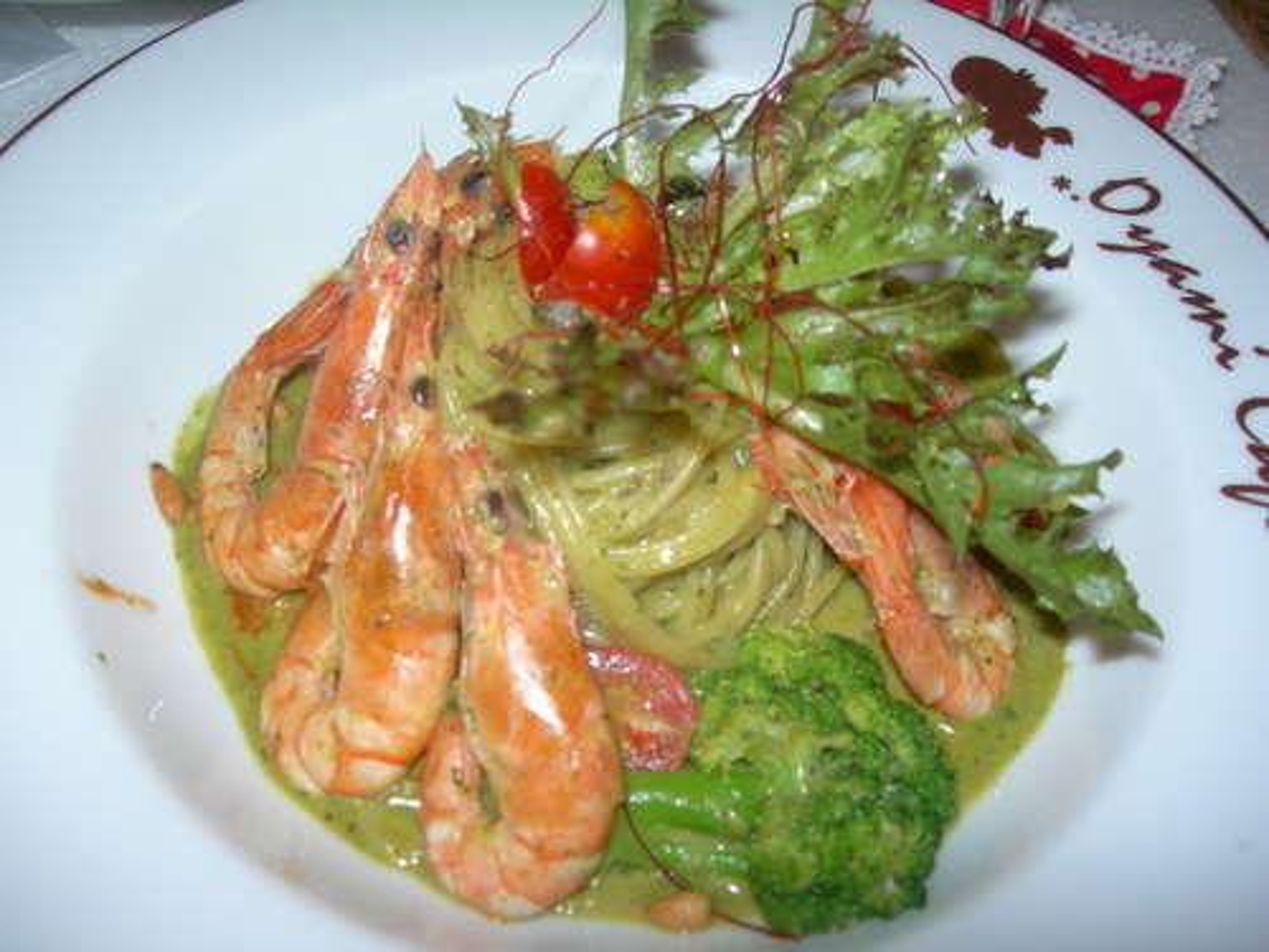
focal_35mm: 38
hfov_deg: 49.0
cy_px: 476
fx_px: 1393
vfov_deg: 37.7
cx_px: 634
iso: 50
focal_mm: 7.8
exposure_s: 1/60.1
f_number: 2.8
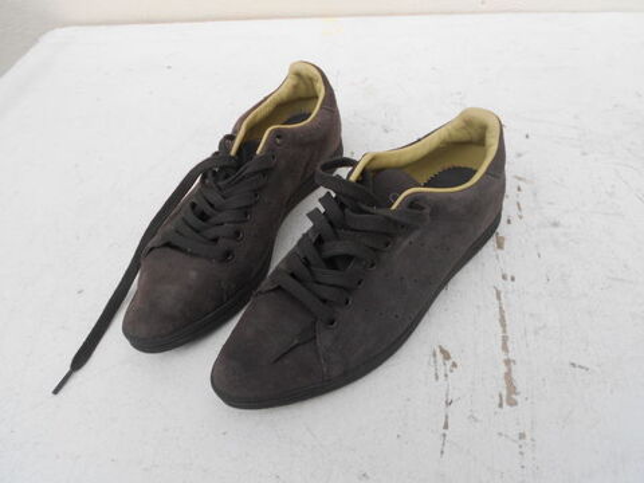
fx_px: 484
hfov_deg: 67.3
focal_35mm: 26
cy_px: 242
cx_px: 322
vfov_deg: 53.1
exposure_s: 1/30
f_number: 3.2
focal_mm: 4.6
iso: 125
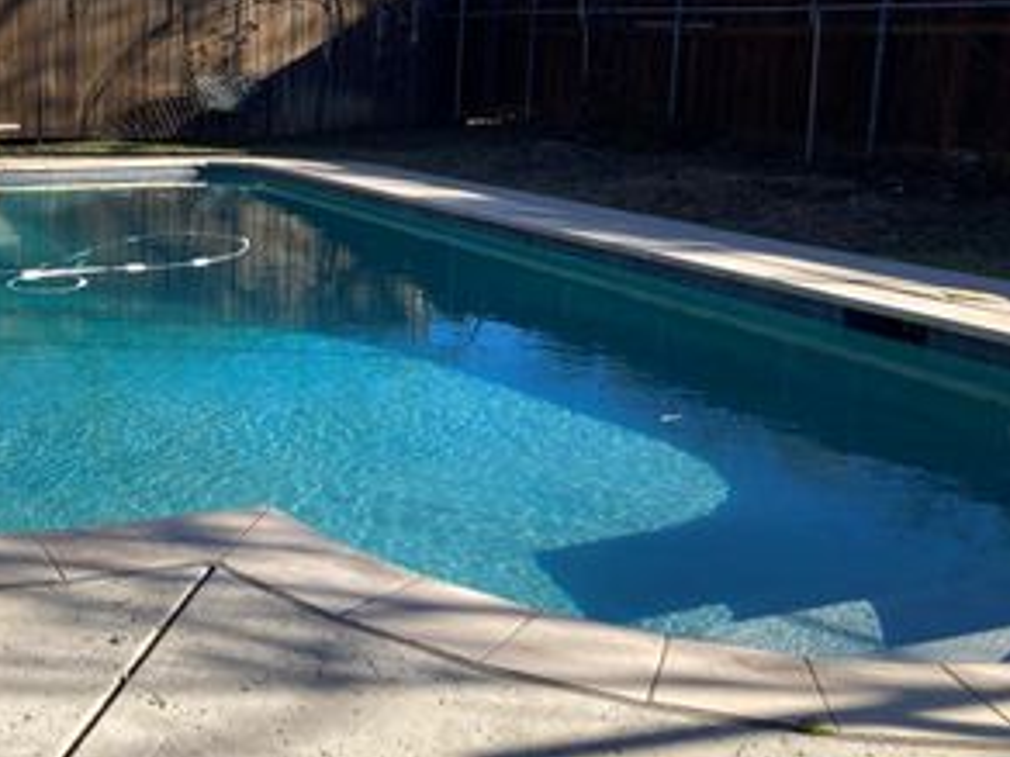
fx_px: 1401
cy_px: 247
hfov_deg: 37.8
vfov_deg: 30.0
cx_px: 163
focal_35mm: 48
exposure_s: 1/1091
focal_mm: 3.99
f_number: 1.8
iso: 20
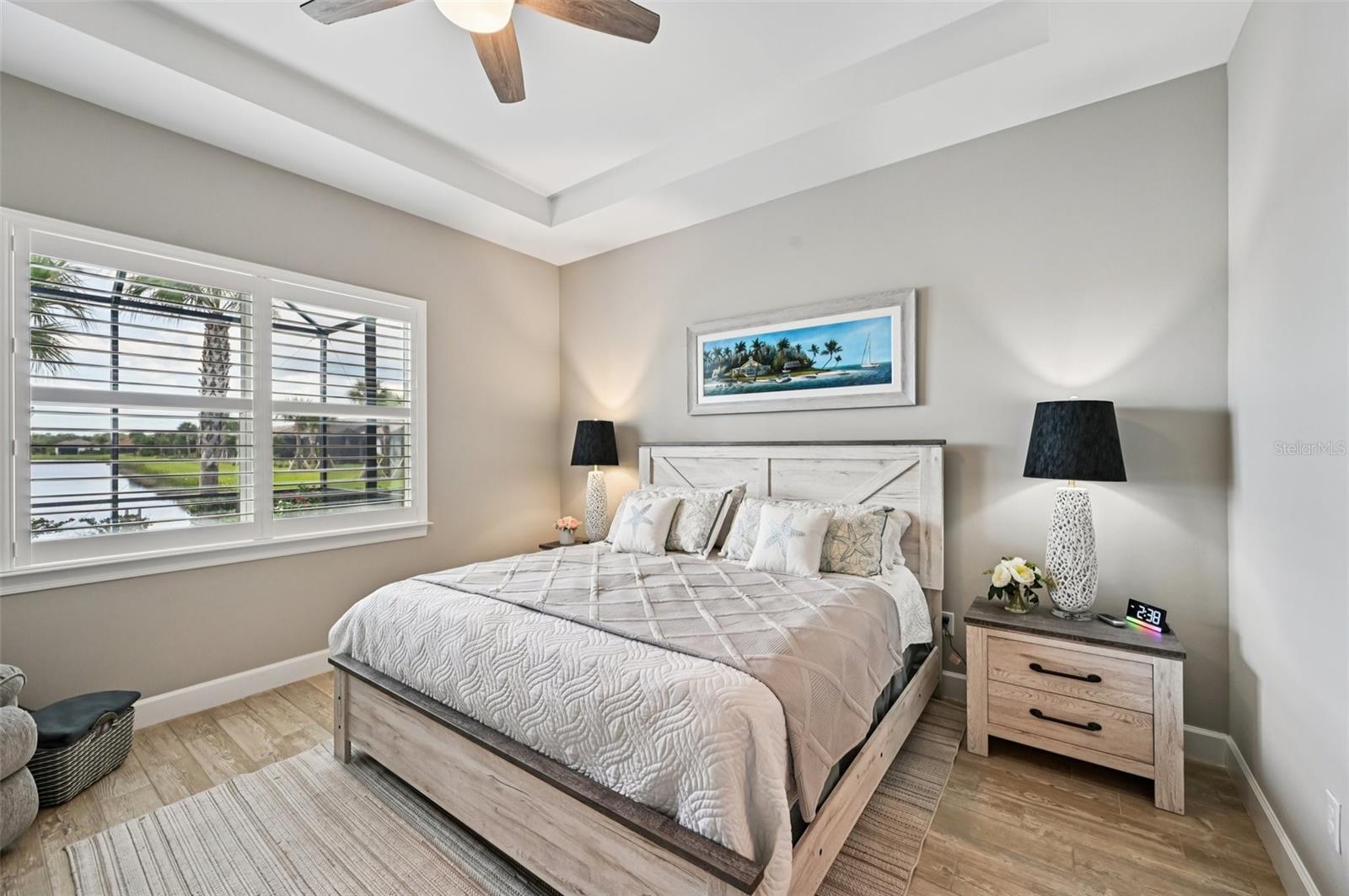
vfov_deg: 81.1
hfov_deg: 104.3
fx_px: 524
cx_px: 674
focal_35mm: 14
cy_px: 448
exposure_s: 1/50
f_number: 8
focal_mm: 14
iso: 400
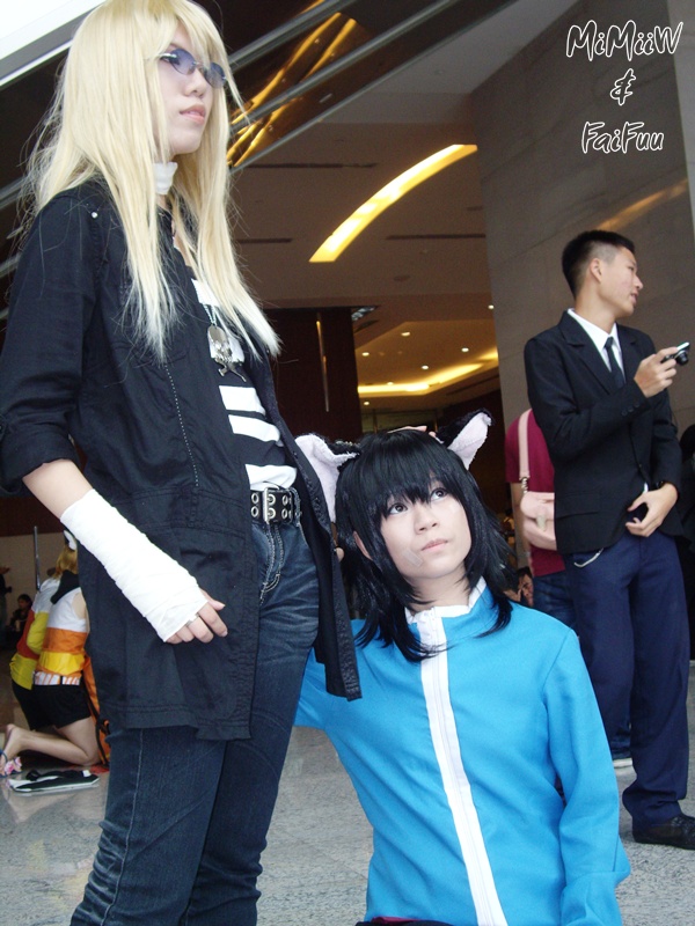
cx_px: 348
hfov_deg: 26.6
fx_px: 1472
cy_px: 463
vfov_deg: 34.9
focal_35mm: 55
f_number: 3.4
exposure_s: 1/80
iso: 200
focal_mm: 11.5
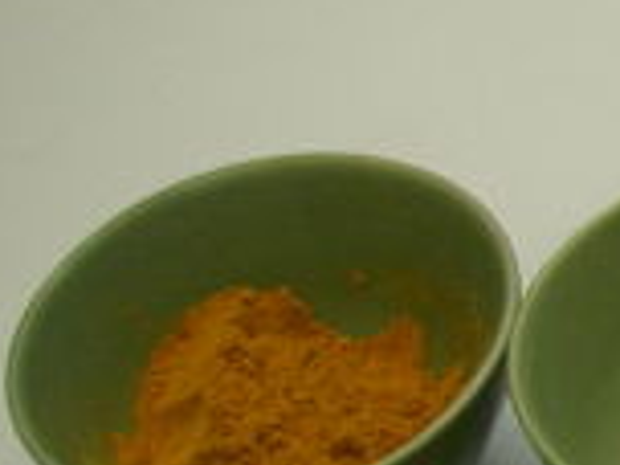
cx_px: 1248
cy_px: 414
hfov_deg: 11.0
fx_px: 2919
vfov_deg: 9.1
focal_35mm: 163
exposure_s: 1/40
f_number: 3.3
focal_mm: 6.3
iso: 200
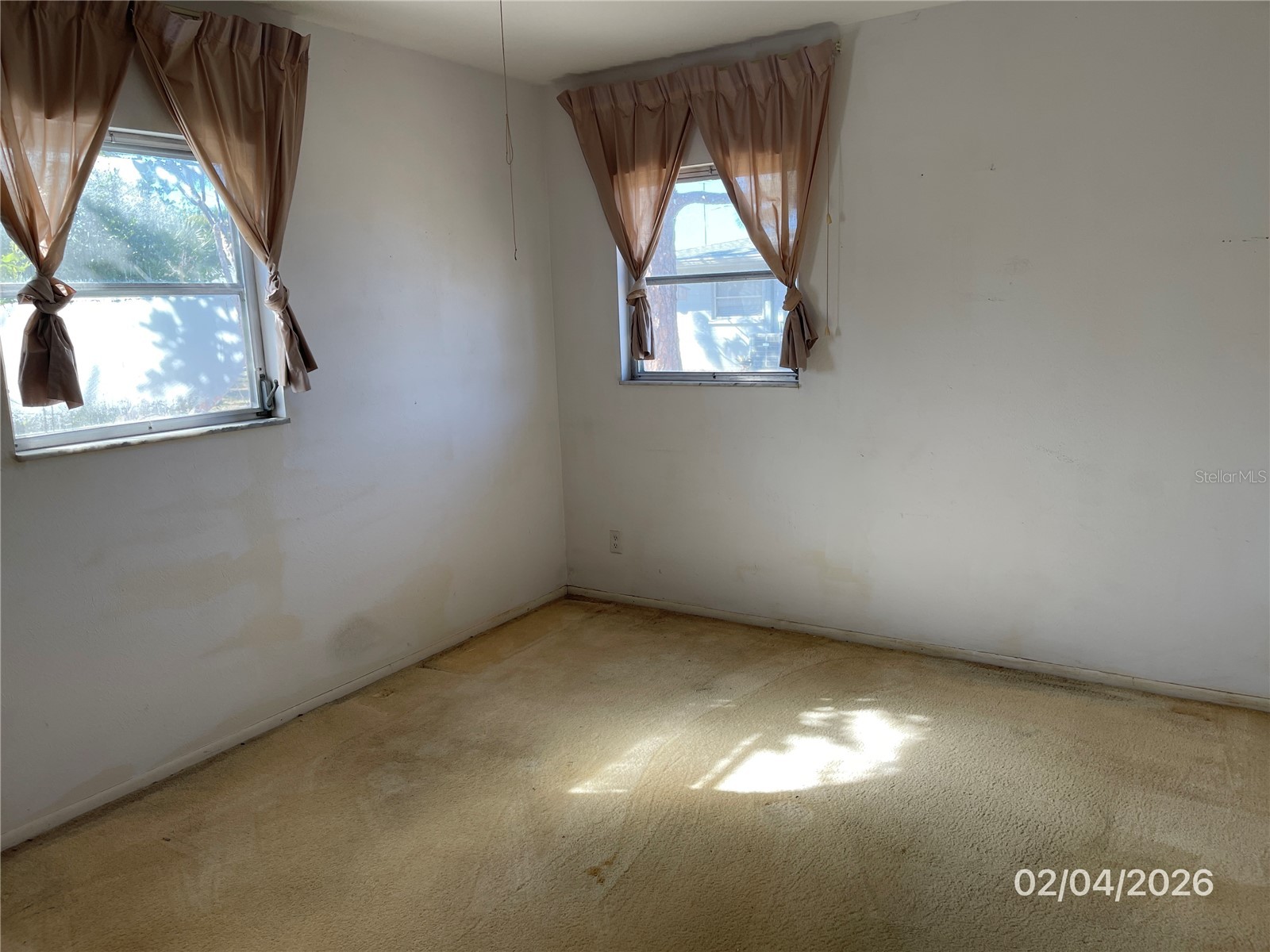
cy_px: 476
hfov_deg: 69.4
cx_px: 635
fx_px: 917
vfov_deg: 54.9
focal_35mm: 25
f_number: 1.6
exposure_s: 1/121
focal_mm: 5.1
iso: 32
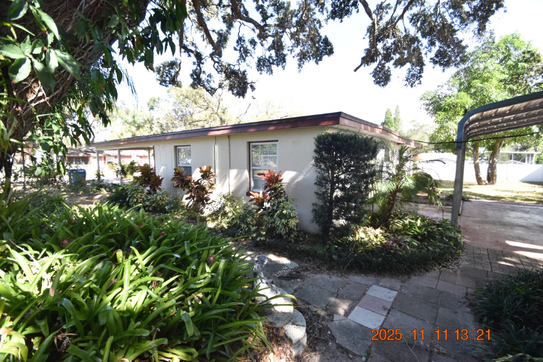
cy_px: 181
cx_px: 272
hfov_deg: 100.4
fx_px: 226
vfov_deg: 77.3
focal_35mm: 15
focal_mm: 10
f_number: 3.5
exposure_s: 1/750
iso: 800
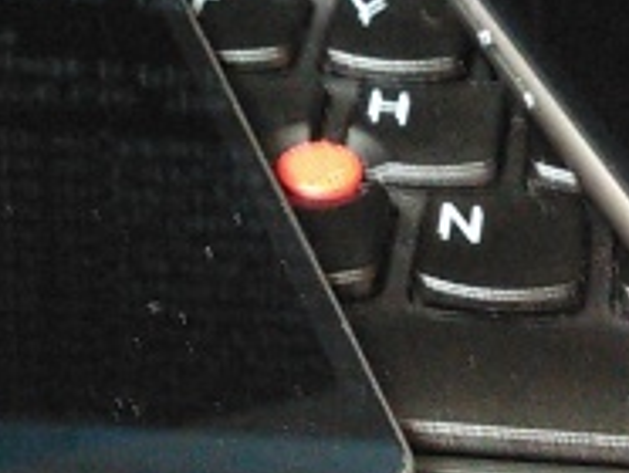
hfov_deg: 18.9
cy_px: 280
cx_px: 484
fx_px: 1874
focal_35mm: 103
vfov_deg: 14.4
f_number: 2.4
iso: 1600
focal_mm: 4
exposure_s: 1/7.25
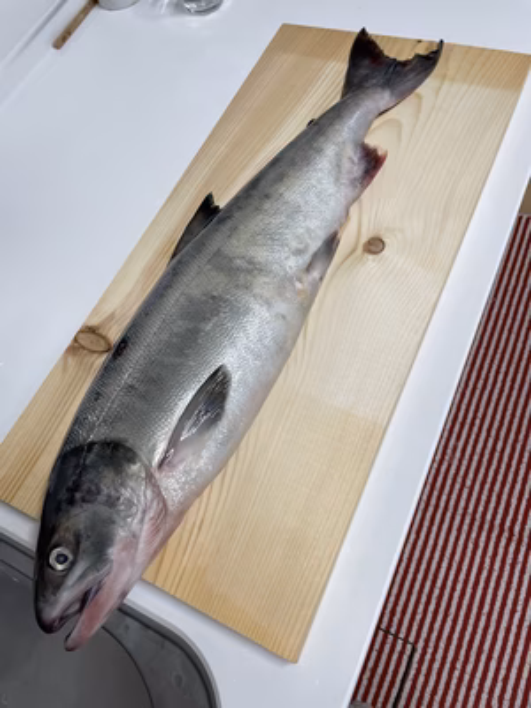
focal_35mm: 26
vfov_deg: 67.3
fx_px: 532
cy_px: 354
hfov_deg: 53.1
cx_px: 266
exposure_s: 1/121
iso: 80
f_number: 1.6
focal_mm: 4.2
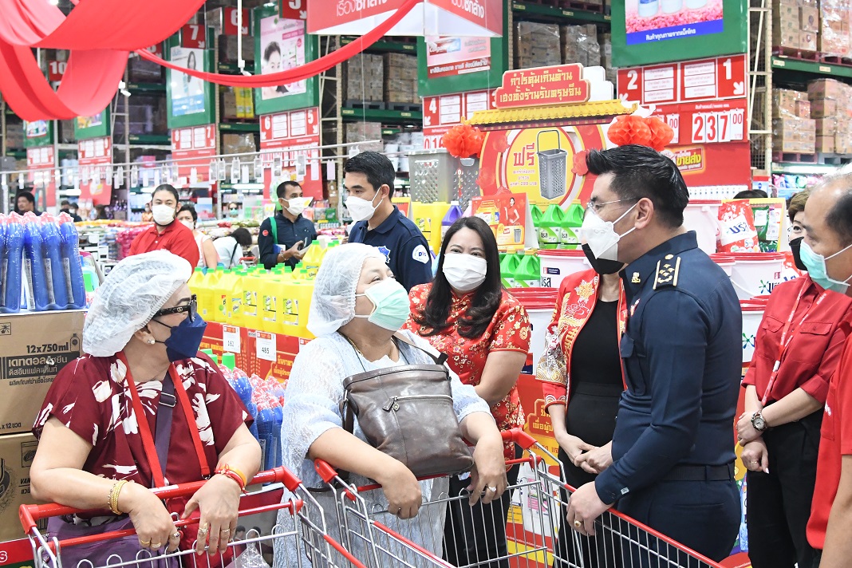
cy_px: 284
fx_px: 1136
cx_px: 426
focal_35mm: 48
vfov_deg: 28.1
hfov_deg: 41.1
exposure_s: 1/200
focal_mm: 24
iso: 4000
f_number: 4
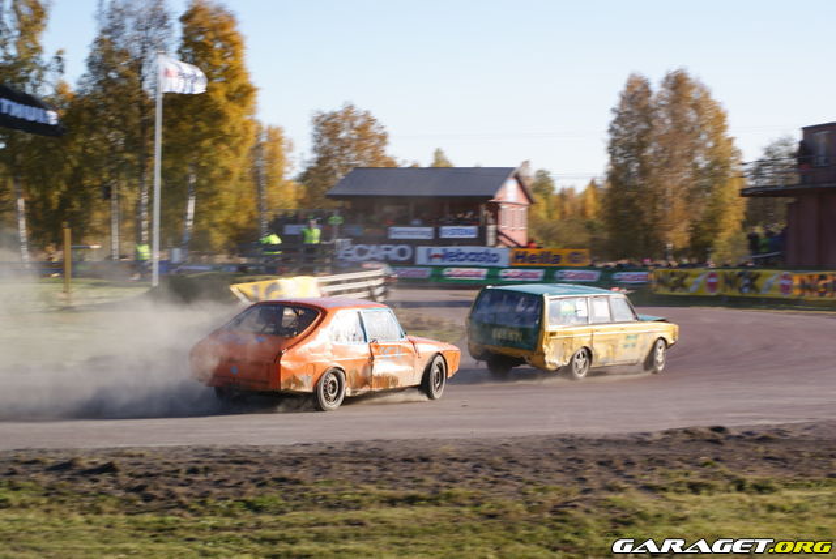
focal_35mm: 90
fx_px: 2092
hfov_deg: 22.6
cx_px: 418
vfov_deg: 15.2
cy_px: 280
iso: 100
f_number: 9
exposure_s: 1/160
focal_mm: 60
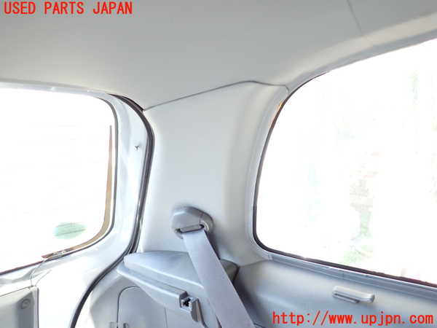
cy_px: 164
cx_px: 218
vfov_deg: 54.9
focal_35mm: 25
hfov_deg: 69.4
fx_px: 316
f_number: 2
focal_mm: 4.5
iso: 125
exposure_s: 1/60
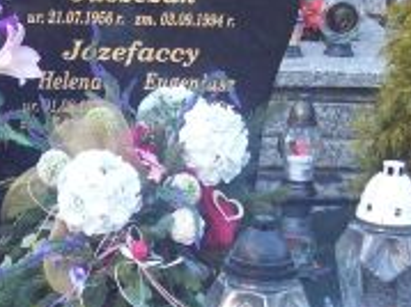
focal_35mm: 129
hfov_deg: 15.2
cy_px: 195
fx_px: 1531
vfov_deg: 11.5
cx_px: 103
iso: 200
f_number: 2.7
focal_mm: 6
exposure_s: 1/100
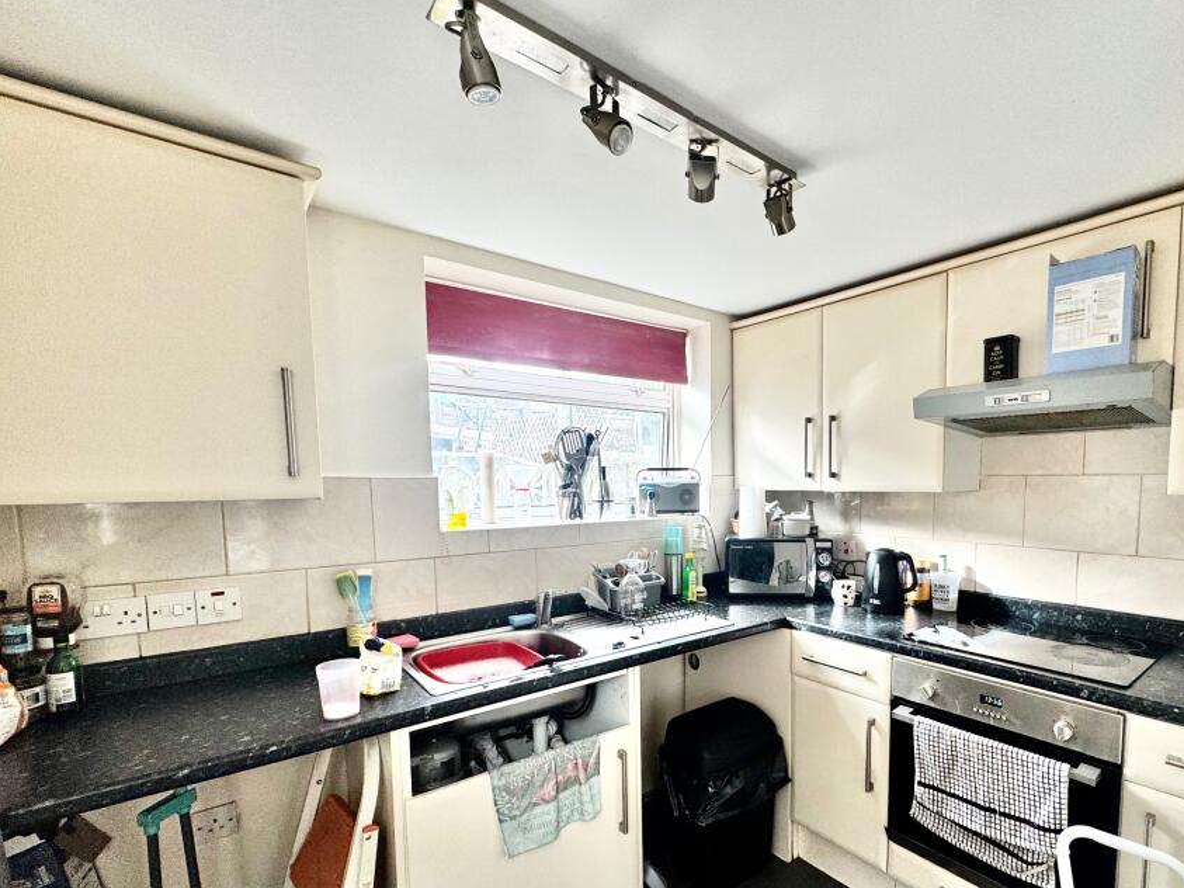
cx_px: 718
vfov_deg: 74.0
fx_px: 581
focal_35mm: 17
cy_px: 530
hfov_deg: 89.7
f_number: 2.2
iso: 100
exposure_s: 1/100
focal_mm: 2.22
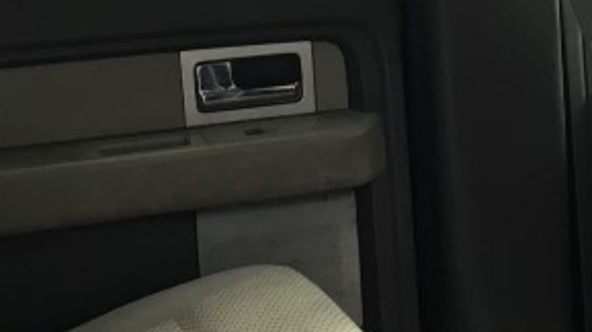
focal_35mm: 112
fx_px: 1757
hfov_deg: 18.7
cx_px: 559
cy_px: -6
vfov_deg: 10.7
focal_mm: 4.15
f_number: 2.2
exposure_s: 1/40
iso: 32
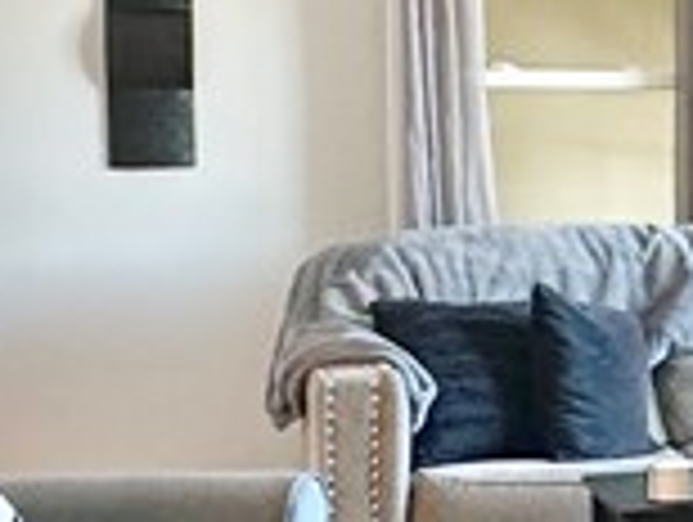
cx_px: 1048
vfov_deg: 15.9
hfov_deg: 18.6
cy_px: 216
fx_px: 1865
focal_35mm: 93
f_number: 2.2
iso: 320
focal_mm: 2.22
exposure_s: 1/120
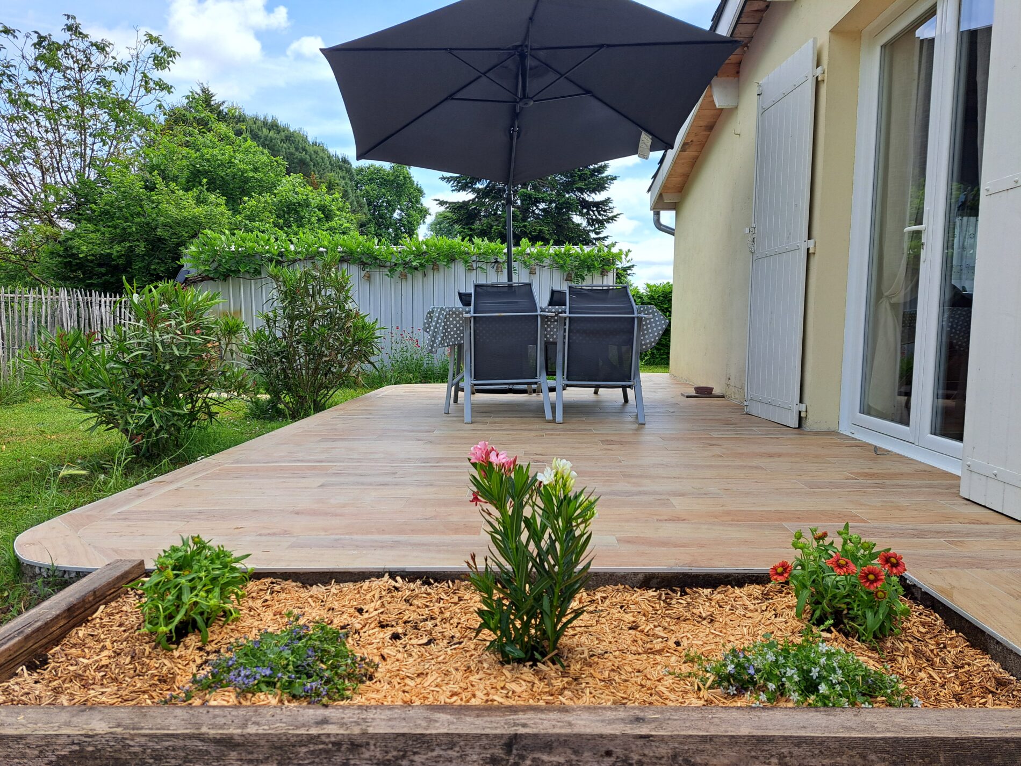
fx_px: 708
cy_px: 383
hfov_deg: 71.6
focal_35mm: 24
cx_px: 510
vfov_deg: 56.8
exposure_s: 1/957
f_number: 1.8
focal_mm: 5.23
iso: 50
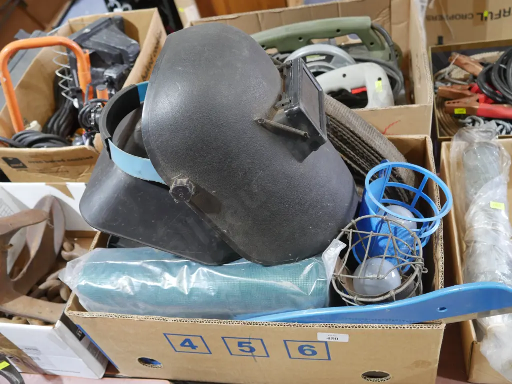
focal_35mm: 34
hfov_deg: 53.9
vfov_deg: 41.8
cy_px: 192
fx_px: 503
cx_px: 256
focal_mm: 17
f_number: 4
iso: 1000
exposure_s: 1/60
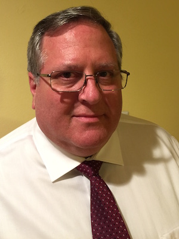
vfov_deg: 61.7
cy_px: 120
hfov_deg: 48.2
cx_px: 90
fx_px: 200
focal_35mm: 29
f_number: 2.2
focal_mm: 4.15
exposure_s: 1/15
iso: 125
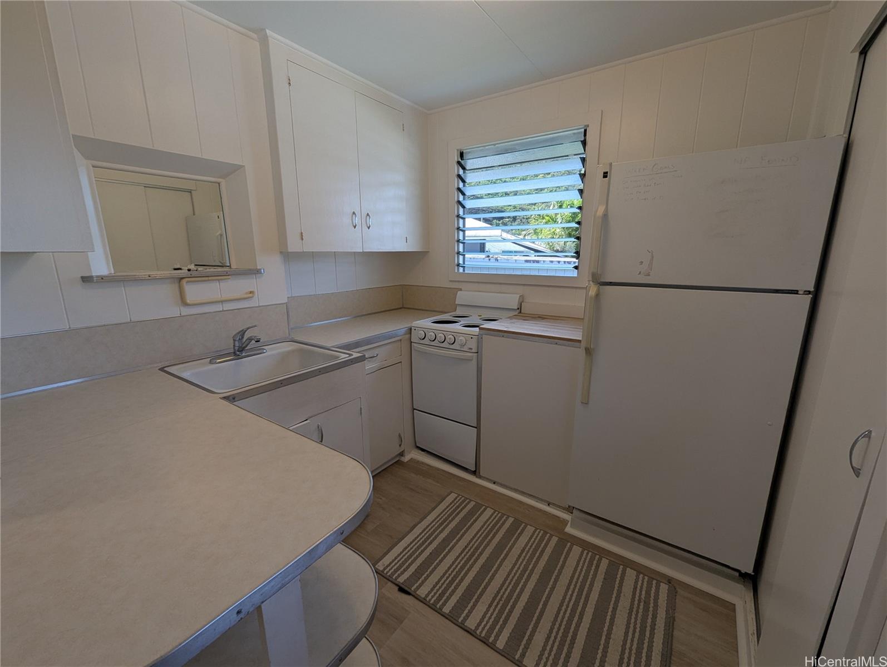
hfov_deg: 106.1
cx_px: 444
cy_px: 334
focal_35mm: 13
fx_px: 334
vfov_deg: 90.1
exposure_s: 1/149
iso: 46
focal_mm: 1.95
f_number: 2.2
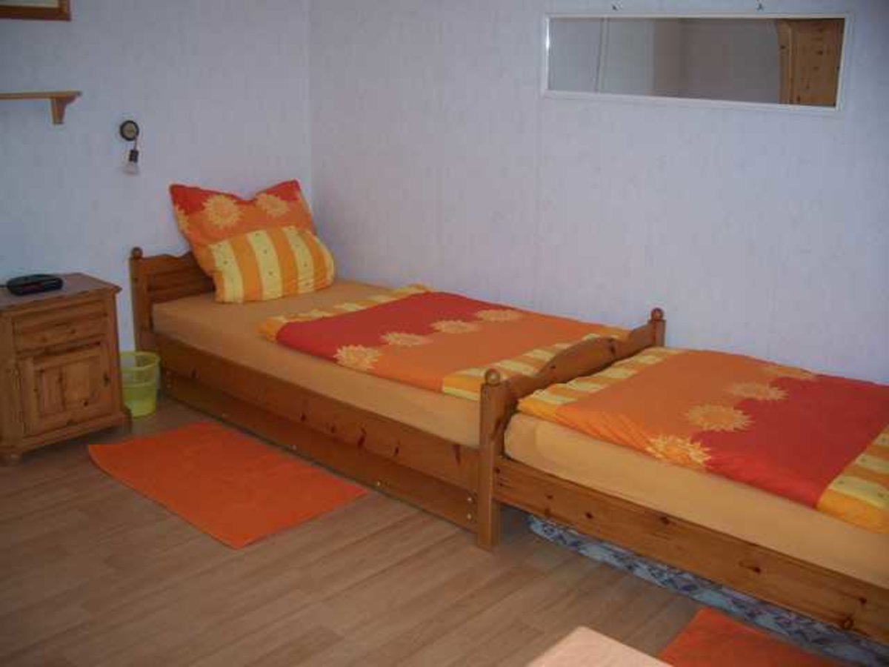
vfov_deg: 38.7
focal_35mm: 37
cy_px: 334
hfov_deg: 50.1
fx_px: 950
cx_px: 444
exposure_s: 1/60
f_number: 2.8
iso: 125
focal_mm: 7.8
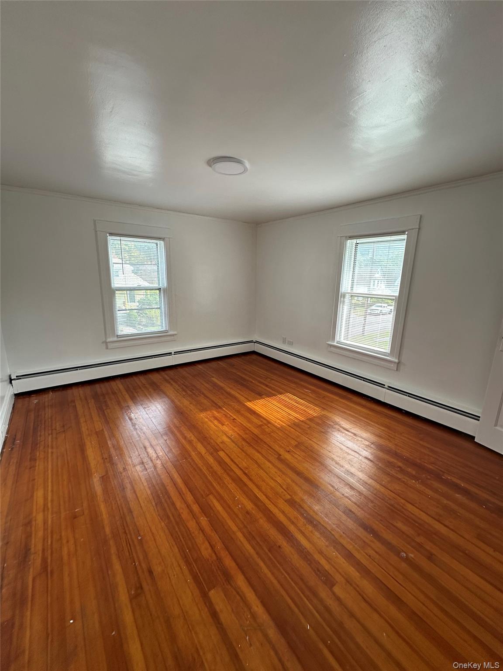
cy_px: 336
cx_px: 252
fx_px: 271
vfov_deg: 102.1
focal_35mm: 14
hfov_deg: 85.7
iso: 80
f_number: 2.2
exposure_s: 1/99
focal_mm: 2.22
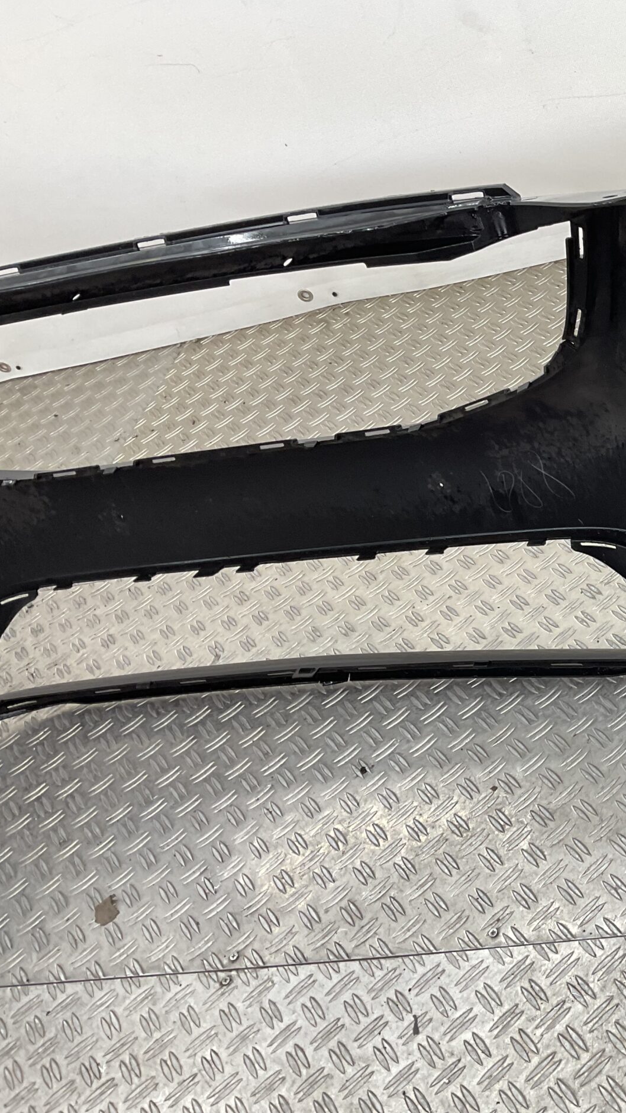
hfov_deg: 25.0
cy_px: 566
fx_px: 1269
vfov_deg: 47.4
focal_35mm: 43
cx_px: 753
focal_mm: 3
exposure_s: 1/100
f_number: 1.8
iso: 40
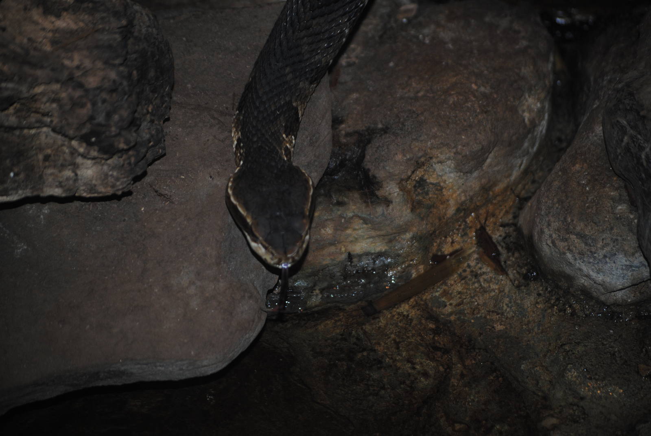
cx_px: 326
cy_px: 218
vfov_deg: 10.2
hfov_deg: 15.2
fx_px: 2444
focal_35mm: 135
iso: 200
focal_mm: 90
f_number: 4.5
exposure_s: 1/60
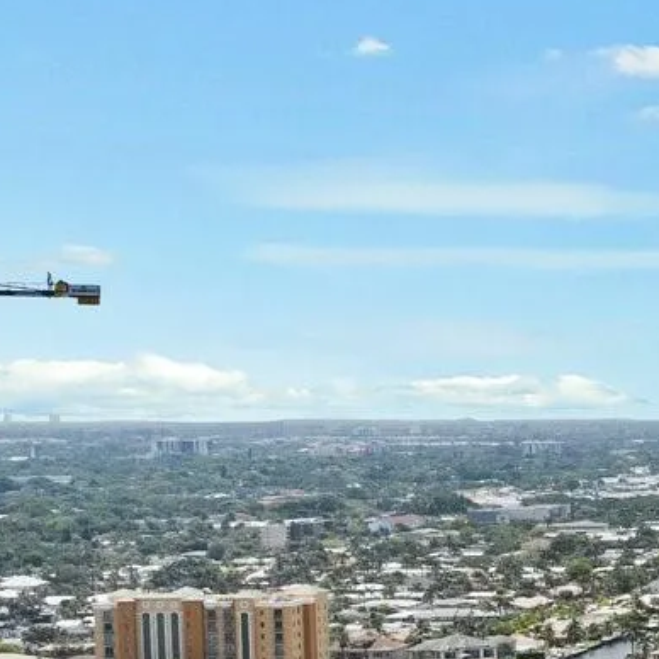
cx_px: 1649
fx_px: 2412
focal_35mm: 112
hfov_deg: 12.0
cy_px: 1003
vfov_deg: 14.5
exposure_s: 1/1600
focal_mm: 12.29
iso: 100
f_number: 2.8
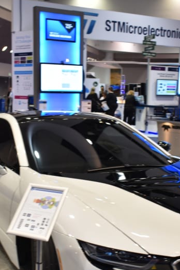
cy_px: 164
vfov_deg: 37.4
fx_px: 397
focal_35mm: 53
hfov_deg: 25.5
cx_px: 83
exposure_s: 1/10
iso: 160
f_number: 3.5
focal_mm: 18
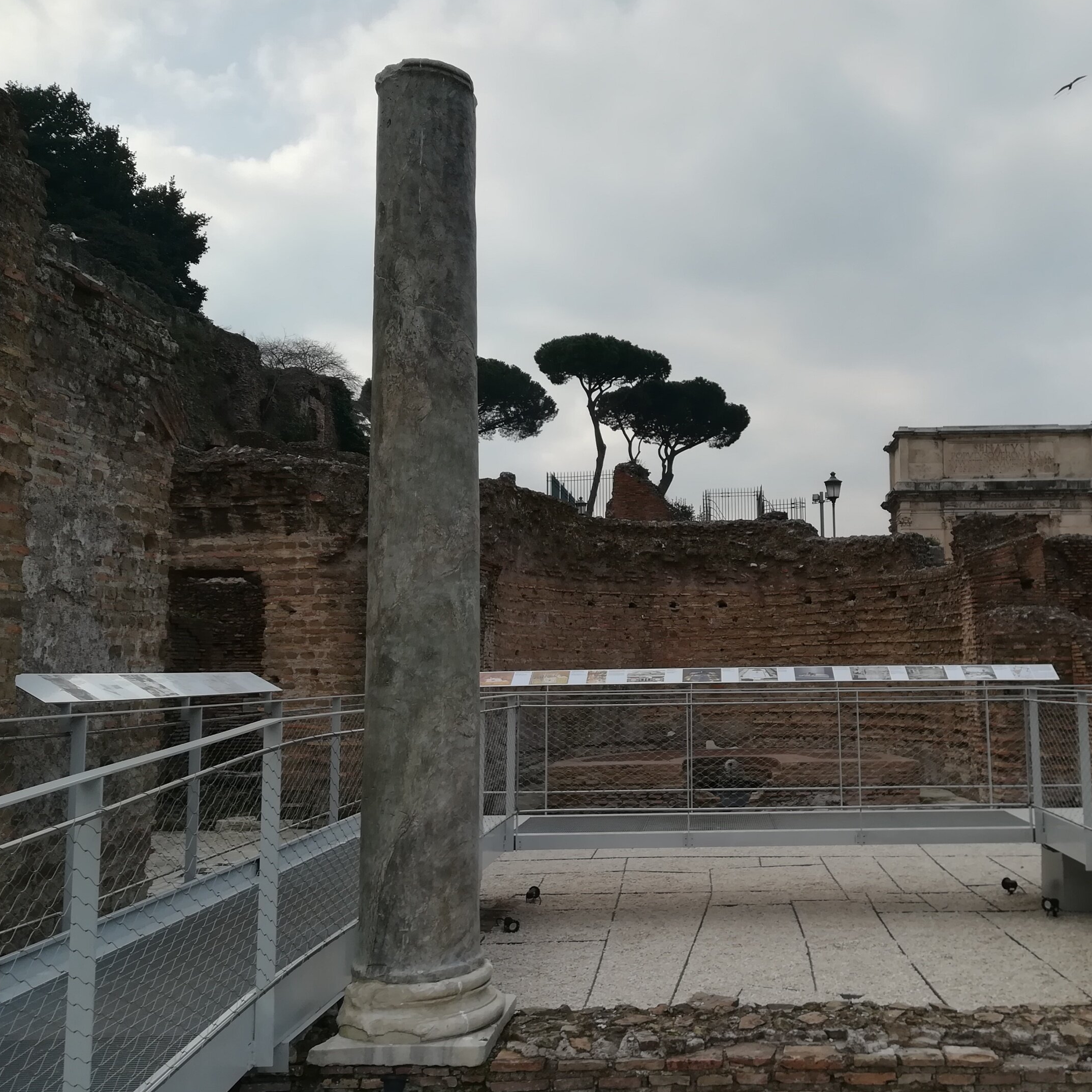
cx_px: 733
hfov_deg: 51.5
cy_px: 545
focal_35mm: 31
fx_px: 1106
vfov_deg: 52.5
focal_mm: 3.83
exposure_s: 1/575
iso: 50
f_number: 2.2
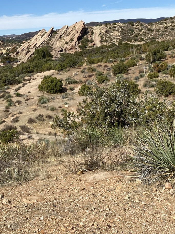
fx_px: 384
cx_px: 24
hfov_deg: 25.0
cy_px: 22
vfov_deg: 32.1
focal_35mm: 57
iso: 32
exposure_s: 1/4115
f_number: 1.8
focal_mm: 4.25
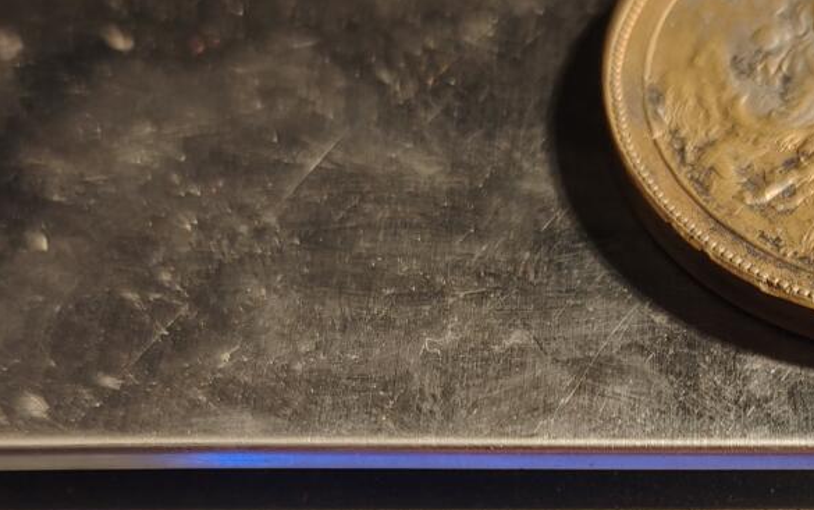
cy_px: 603
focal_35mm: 75
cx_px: 692
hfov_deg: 26.8
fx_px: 1664
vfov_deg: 16.7
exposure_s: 1/100
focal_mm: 6.06
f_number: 1.6
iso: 160
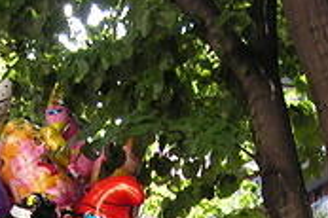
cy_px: 373
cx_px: 100
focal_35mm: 146
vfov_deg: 9.0
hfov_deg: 14.0
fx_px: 1329
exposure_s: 1/40
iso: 64
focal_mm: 6.3
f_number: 2.8
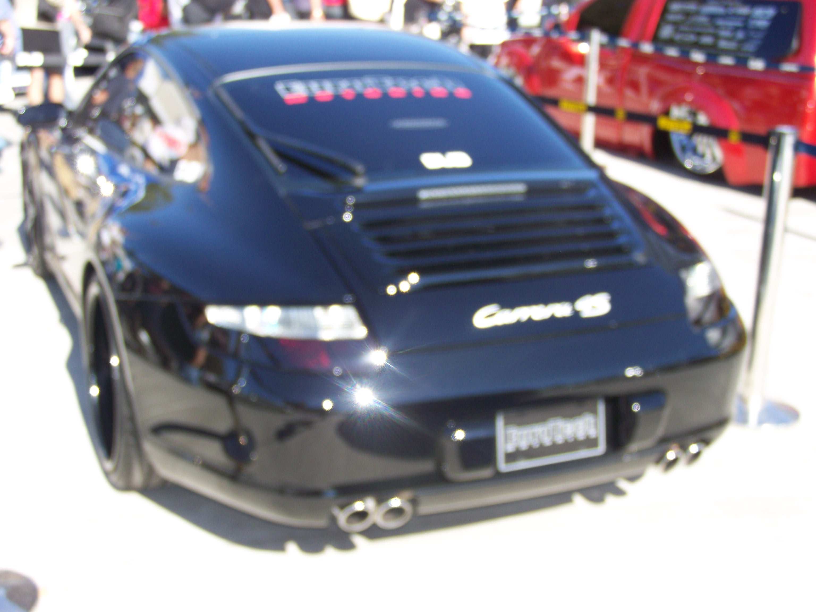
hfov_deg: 37.5
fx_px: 1202
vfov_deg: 28.6
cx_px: 408
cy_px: 306
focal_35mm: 51
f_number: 3.2
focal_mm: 8.5
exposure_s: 1/250
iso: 64
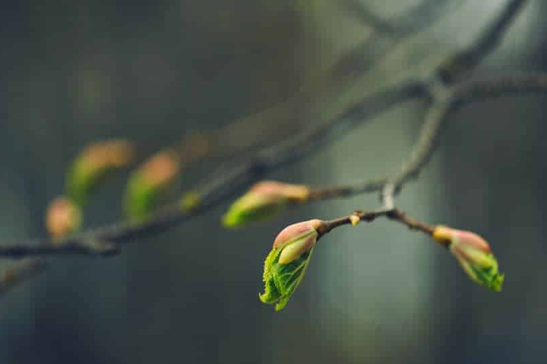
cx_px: 301
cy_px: 191
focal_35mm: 142
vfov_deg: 9.7
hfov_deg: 14.5
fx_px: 2149
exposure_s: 1/160
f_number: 4
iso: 200
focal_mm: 85
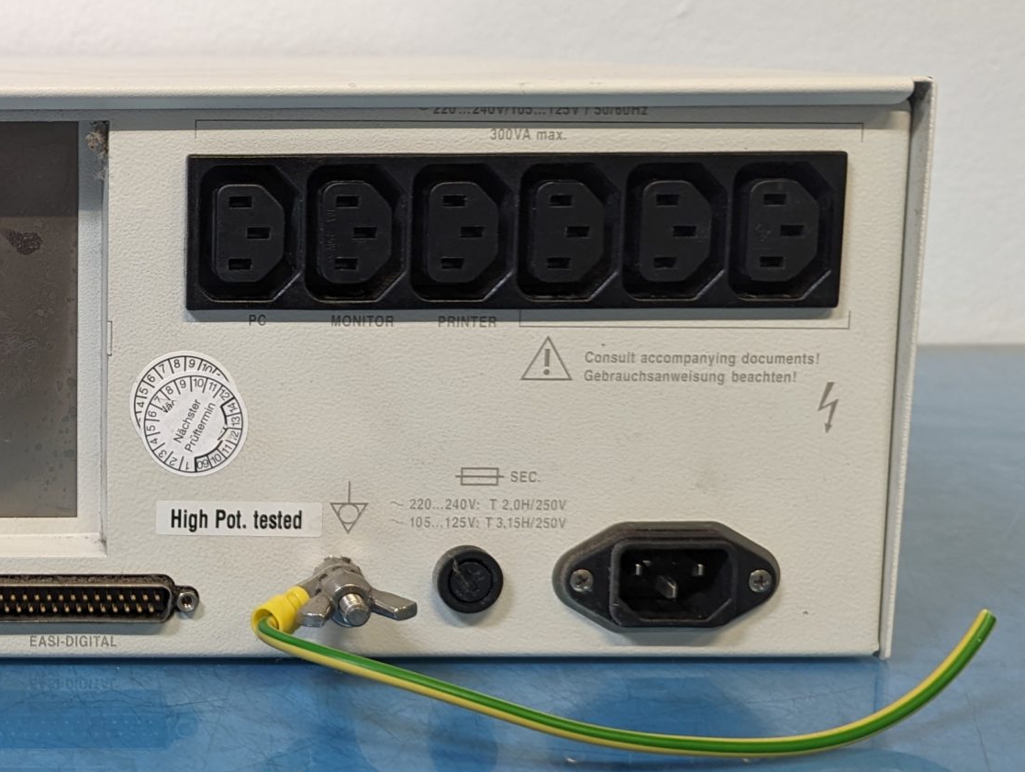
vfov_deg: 26.5
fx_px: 1631
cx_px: -26
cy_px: 249
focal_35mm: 55
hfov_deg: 31.9
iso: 71
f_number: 1.85
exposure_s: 1/23.8
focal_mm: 6.81
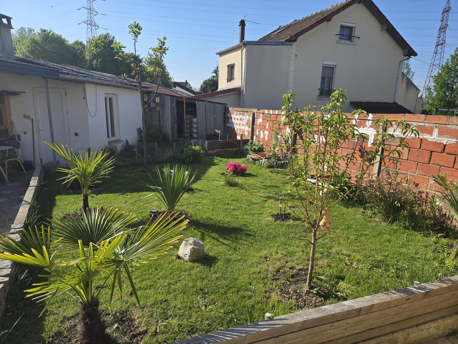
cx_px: 229
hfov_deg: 73.9
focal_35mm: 23
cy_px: 172
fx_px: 304
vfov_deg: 58.9
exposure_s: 1/2921
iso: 50
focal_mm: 5.4
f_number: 1.8
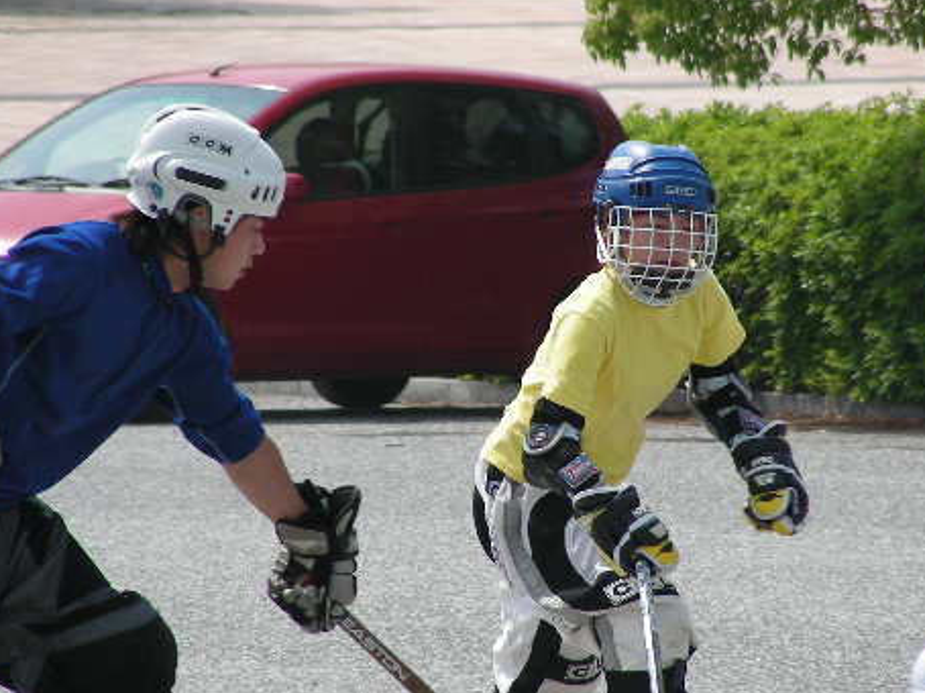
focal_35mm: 536
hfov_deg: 3.7
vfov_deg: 2.8
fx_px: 14315
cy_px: 385
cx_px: 499
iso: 50
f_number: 4
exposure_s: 1/428
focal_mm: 63.3
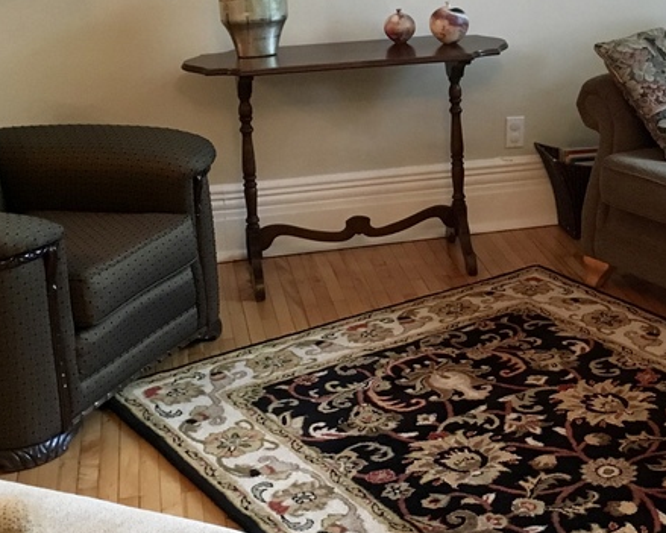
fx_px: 1301
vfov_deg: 23.0
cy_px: 166
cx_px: 542
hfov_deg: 28.1
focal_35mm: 66
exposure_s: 1/15
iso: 200
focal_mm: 4.15
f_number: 2.2
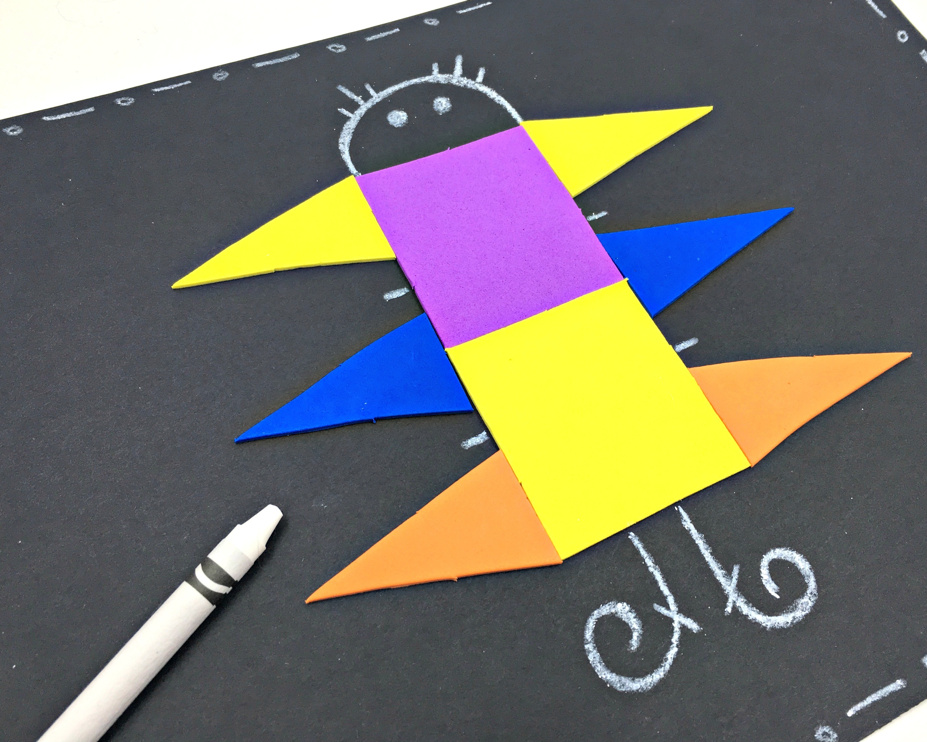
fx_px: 851
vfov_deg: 47.1
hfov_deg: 57.1
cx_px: 492
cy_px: 363
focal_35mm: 31
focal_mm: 4.15
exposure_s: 1/120
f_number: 2.2
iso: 40
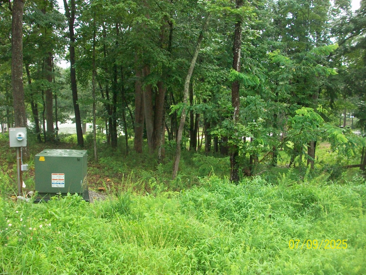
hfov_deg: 54.0
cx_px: 183
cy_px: 138
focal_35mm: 34
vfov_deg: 41.8
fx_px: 360
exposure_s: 1/125
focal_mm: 5.7
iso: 233
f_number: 2.8
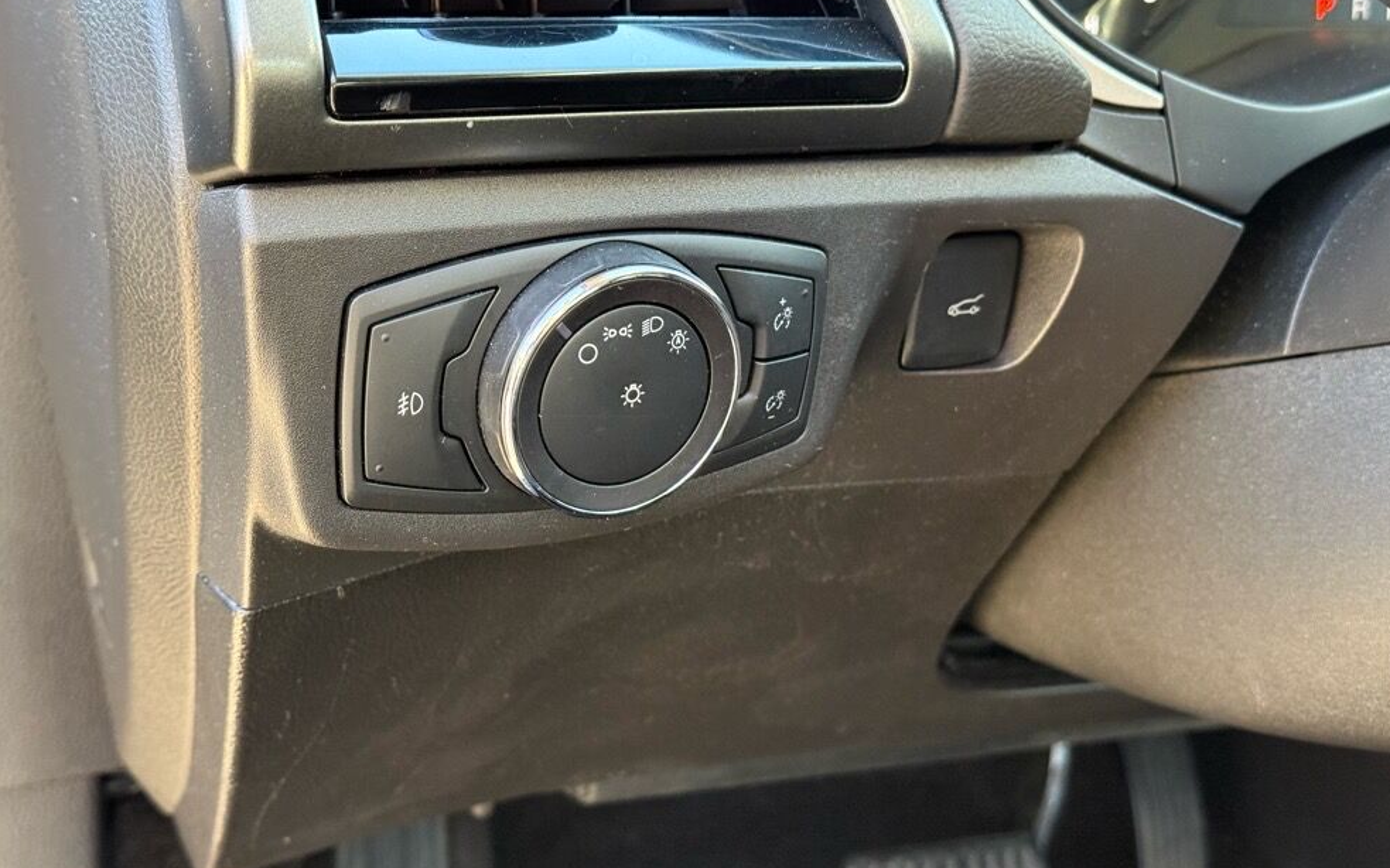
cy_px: 475
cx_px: 721
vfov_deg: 24.4
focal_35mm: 53
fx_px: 2007
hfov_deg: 38.2
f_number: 1.78
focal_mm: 6.76
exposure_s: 1/58
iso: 250
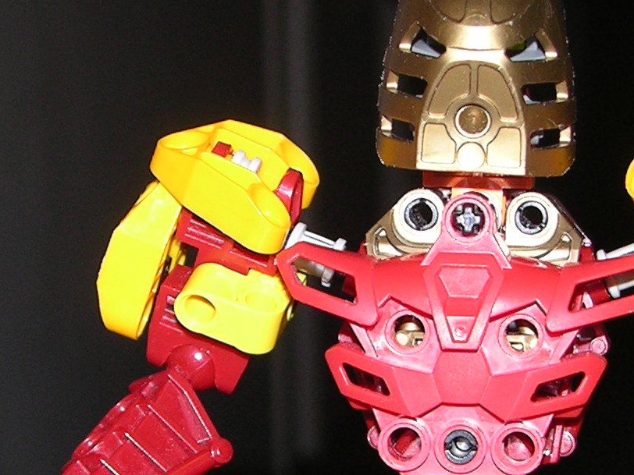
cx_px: 294
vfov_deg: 8.0
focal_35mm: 185
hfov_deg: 10.7
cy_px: 513
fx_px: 3388
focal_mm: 11.6
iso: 50
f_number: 3
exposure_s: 1/60.1
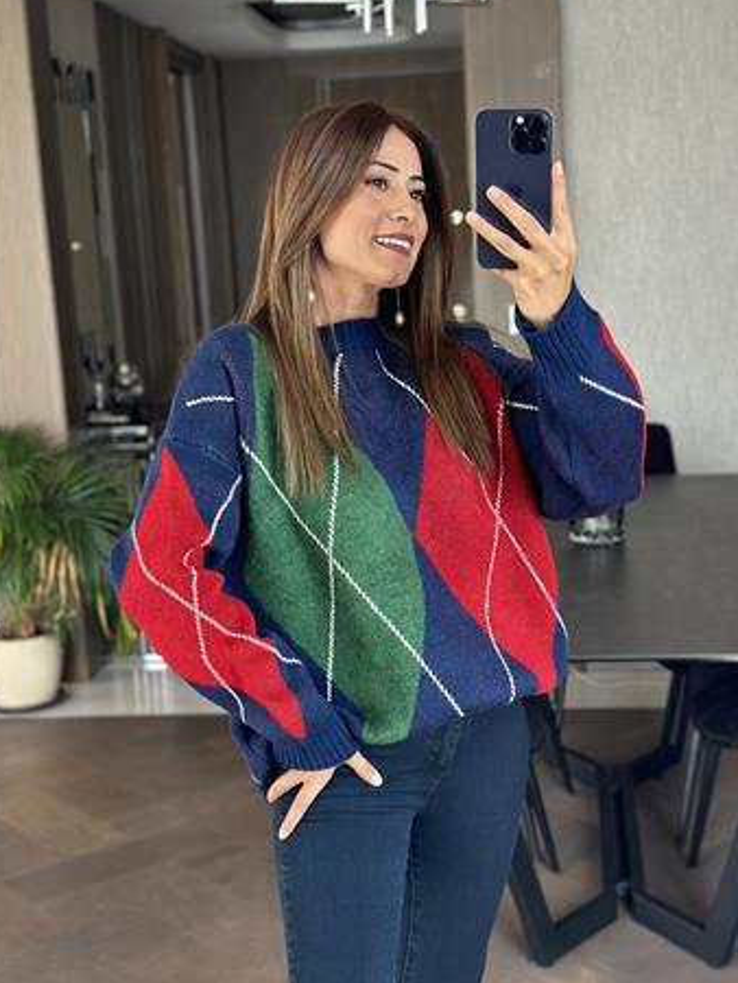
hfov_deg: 27.0
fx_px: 1534
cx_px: 402
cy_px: 492
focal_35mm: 54
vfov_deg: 35.5
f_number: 1.78
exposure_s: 1/104
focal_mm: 6.86
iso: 125
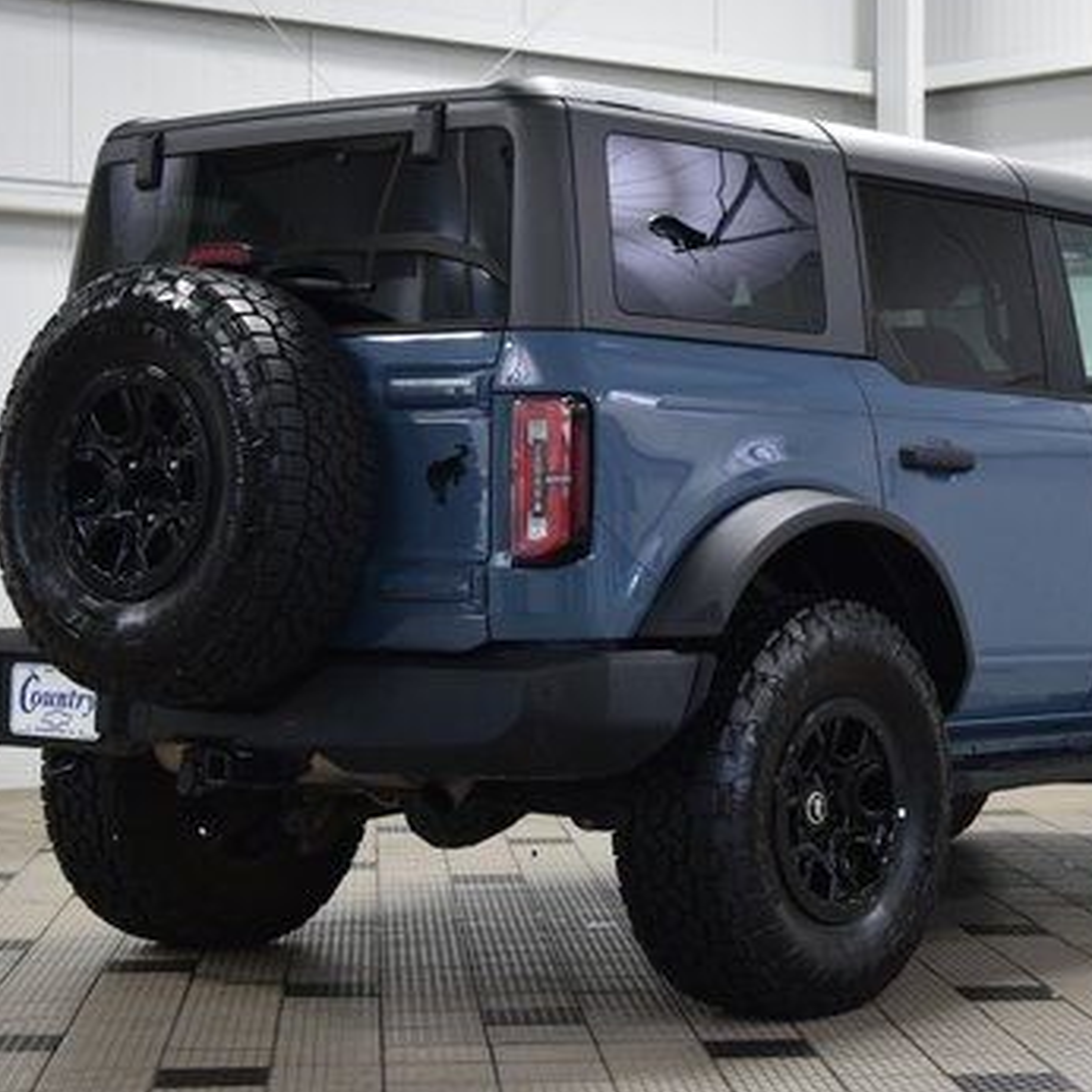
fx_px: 3034
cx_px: 732
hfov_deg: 20.3
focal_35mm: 85
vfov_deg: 20.4
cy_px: 529
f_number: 6.3
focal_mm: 36
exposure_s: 1/60
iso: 1600
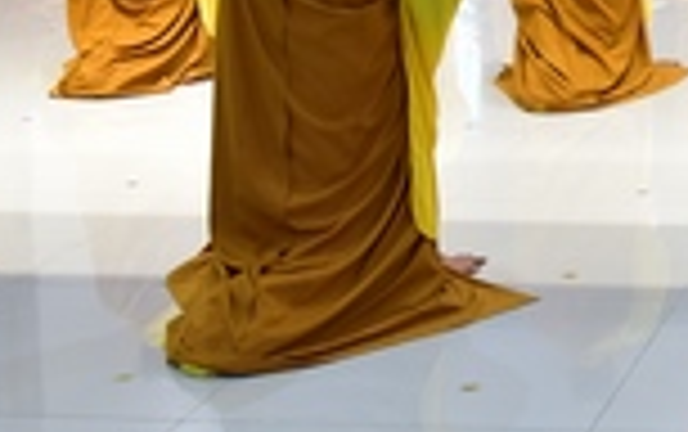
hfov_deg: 17.4
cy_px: -180
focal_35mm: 104
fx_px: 1952
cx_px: 1106
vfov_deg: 12.1
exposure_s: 1/40
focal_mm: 24
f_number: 5.6
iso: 1250
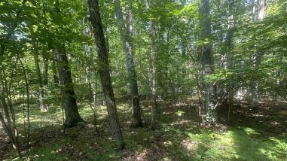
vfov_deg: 66.0
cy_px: 101
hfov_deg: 99.4
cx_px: 139
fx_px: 122
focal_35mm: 16
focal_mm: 2.22
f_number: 2.2
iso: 125
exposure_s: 1/99
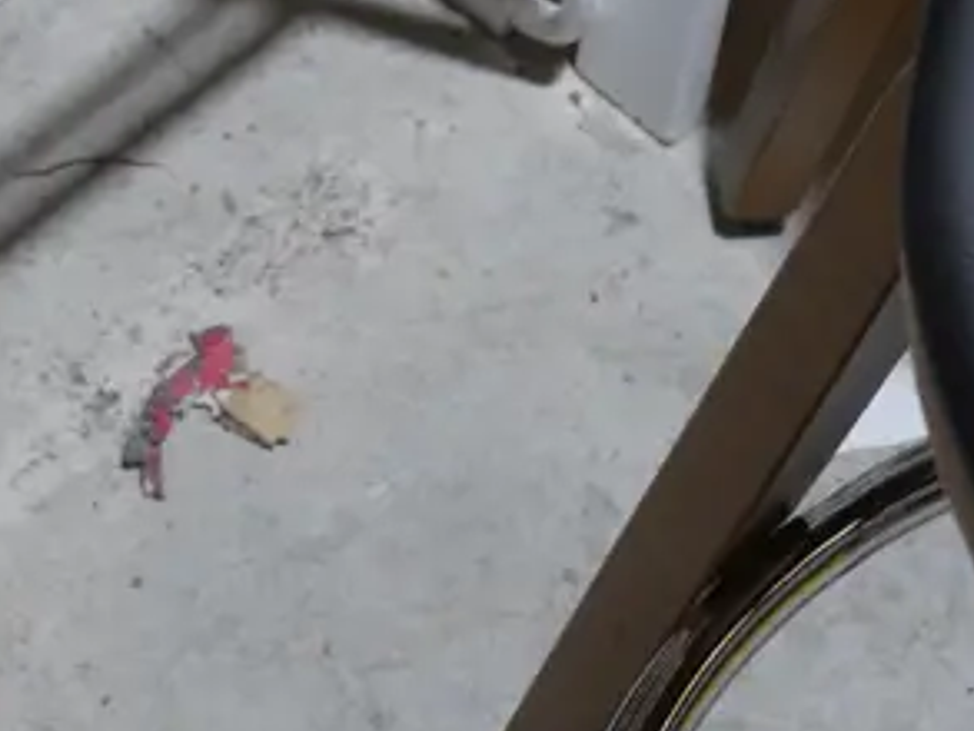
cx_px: -178
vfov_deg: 8.8
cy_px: -641
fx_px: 4532
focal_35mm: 161
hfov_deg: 12.0
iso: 320
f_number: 5.1
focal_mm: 23
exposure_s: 1/60
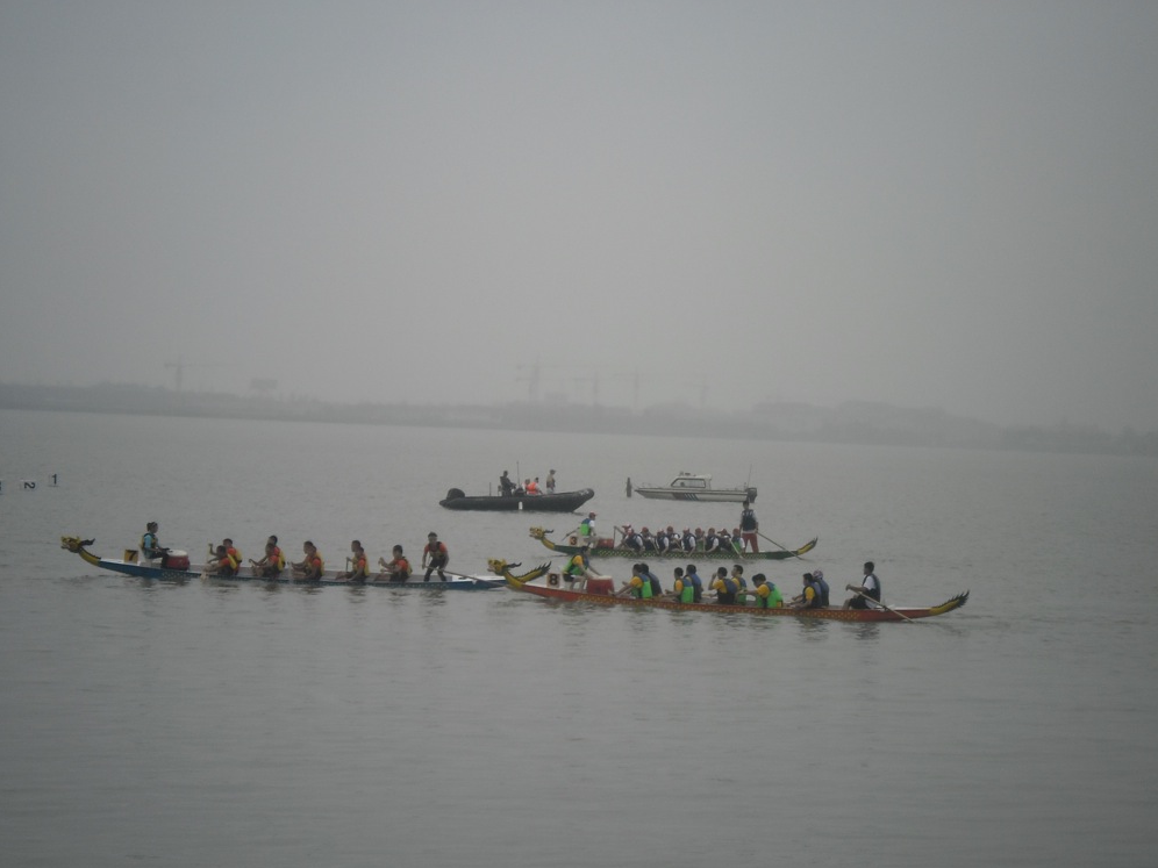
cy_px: 426
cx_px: 572
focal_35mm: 111
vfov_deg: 13.3
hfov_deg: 17.7
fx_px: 3713
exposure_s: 1/103
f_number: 6.5
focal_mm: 19.2
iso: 80
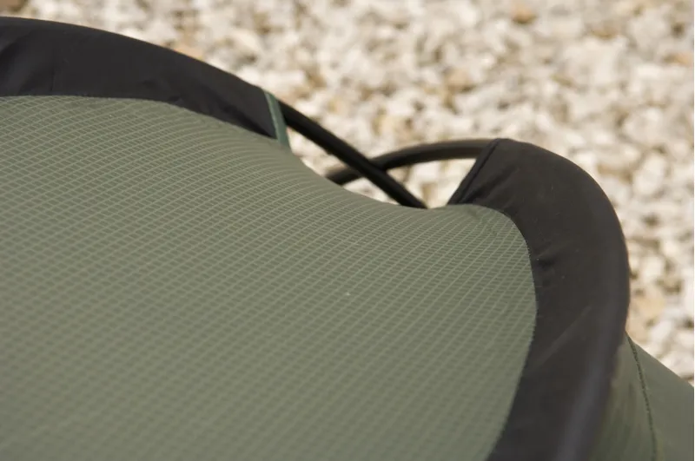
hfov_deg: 24.7
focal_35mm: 82
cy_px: 230
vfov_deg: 16.5
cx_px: 348
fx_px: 1590
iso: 100
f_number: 8
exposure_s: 1/125
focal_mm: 55
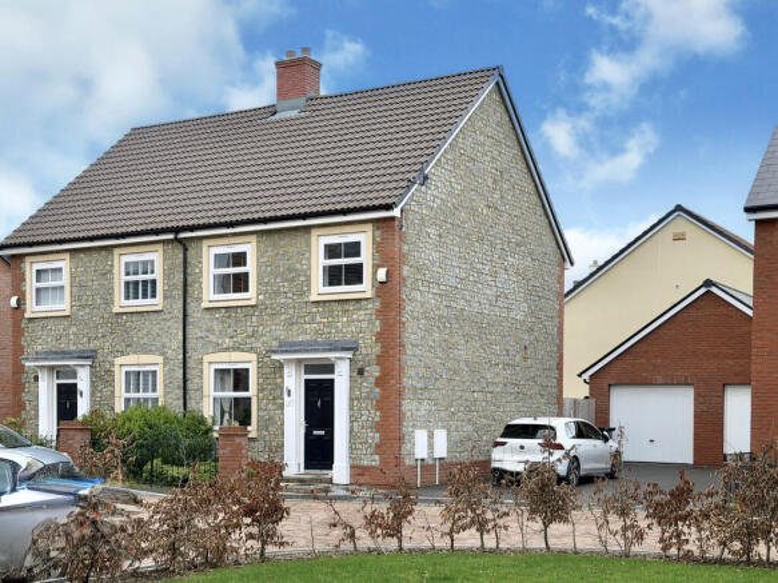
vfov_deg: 30.3
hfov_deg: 39.7
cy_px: 292
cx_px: 389
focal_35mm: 48
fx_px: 1079
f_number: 1.78
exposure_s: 1/1429
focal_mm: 6.76
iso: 80
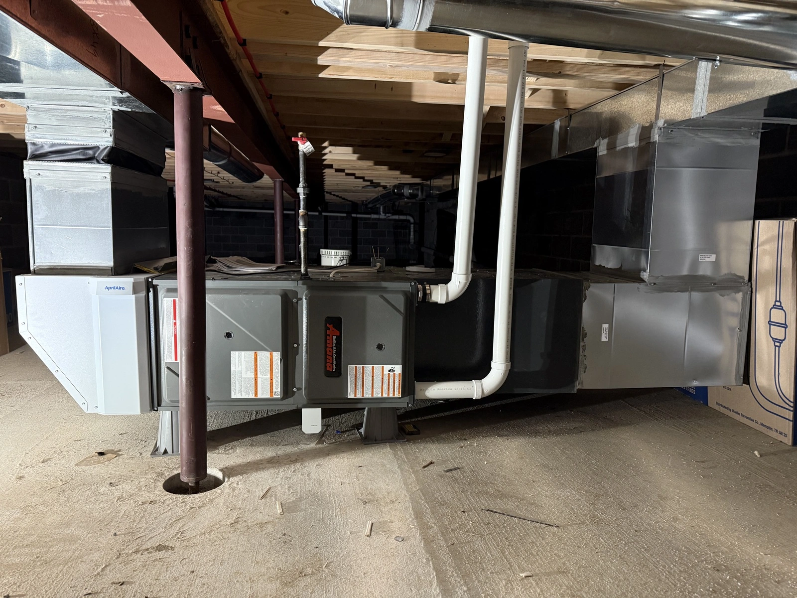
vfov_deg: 56.8
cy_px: 299
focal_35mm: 24
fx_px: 553
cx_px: 398
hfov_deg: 71.6
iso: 500
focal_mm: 6.76
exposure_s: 1/60
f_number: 1.78
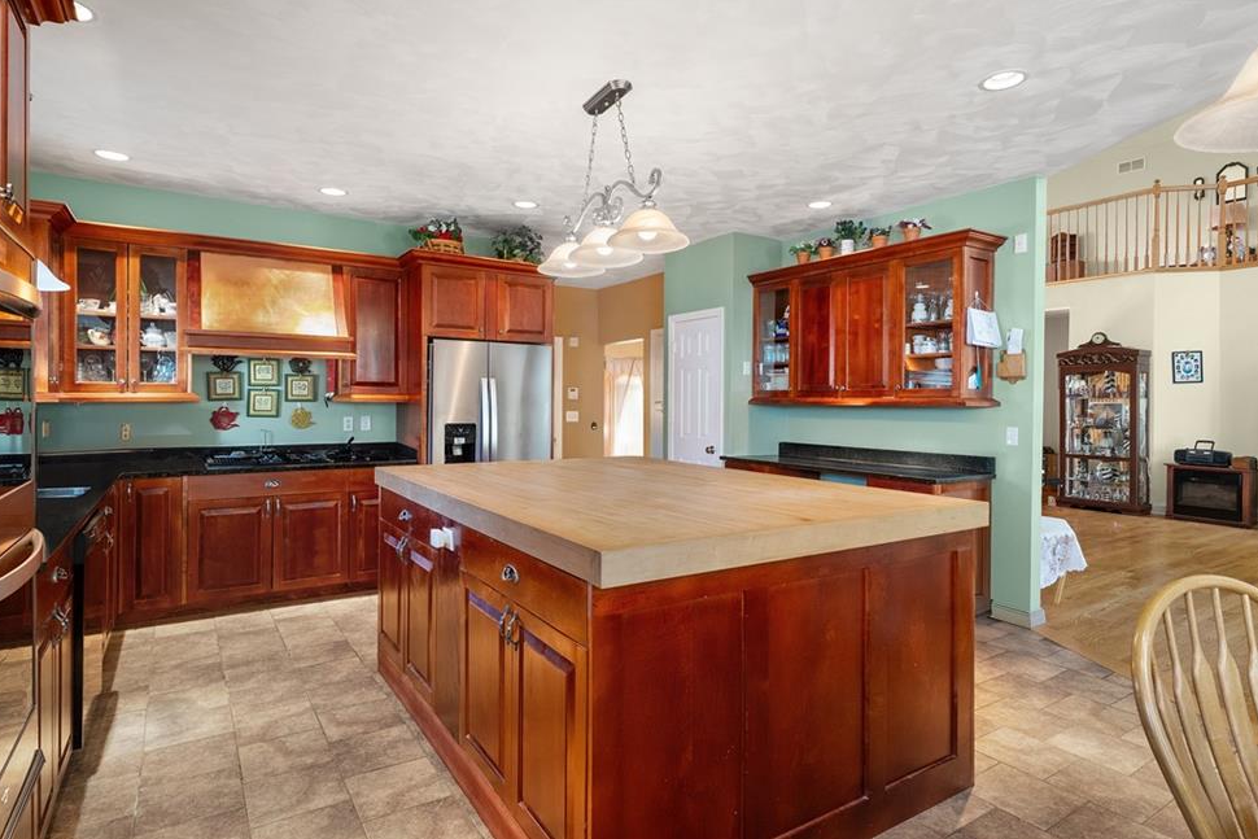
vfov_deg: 64.5
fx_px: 664
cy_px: 399
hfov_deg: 86.9
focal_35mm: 19
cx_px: 624
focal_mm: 18
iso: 640
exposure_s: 3.2
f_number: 10
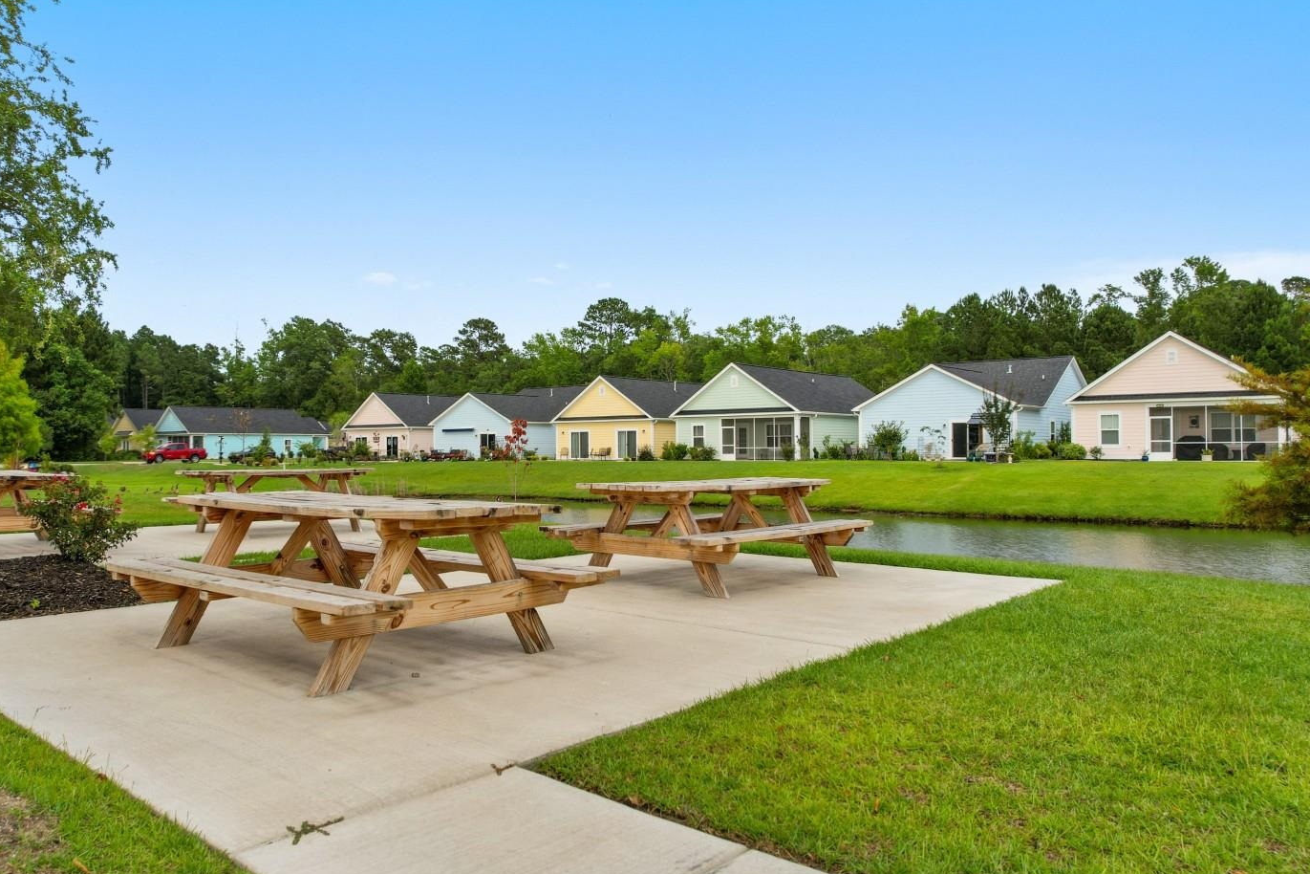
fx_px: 946
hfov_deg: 69.2
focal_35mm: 26
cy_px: 431
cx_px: 586
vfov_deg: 49.6
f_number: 2.8
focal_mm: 8.38
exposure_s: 1/160
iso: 100
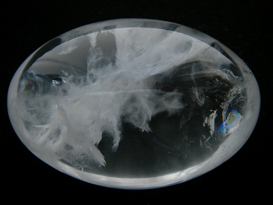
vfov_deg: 26.6
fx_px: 434
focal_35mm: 55
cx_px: 136
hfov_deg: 34.9
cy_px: 102
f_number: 3.6
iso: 100
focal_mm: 9.2
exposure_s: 1/4.1
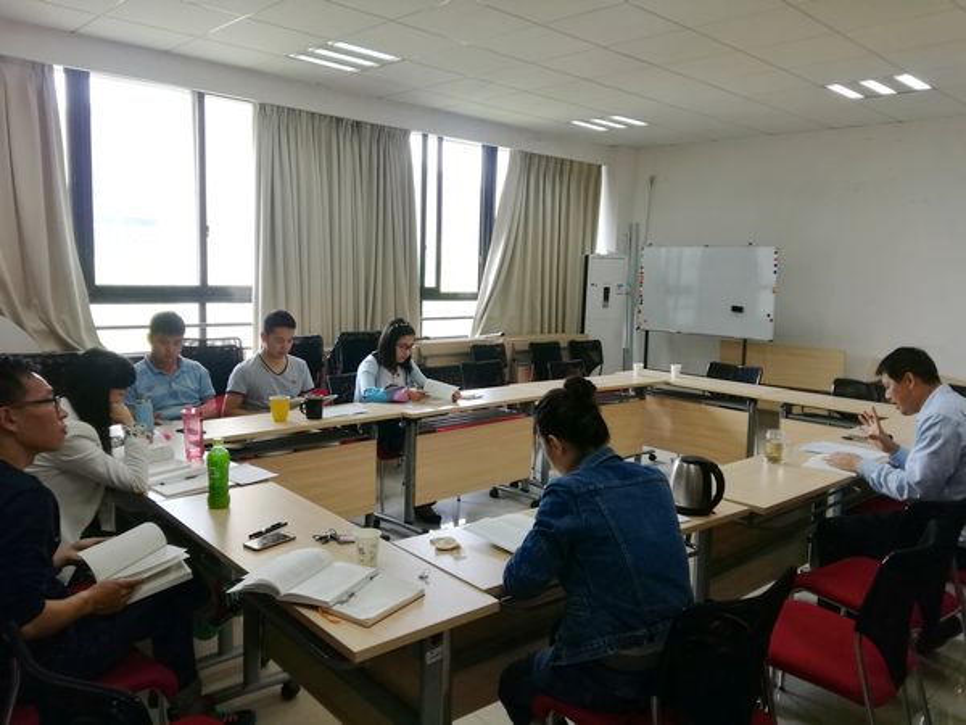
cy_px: 362
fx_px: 726
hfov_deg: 67.3
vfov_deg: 53.1
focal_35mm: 26
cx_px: 483
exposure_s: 1/50
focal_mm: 4.04
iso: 50
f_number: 2
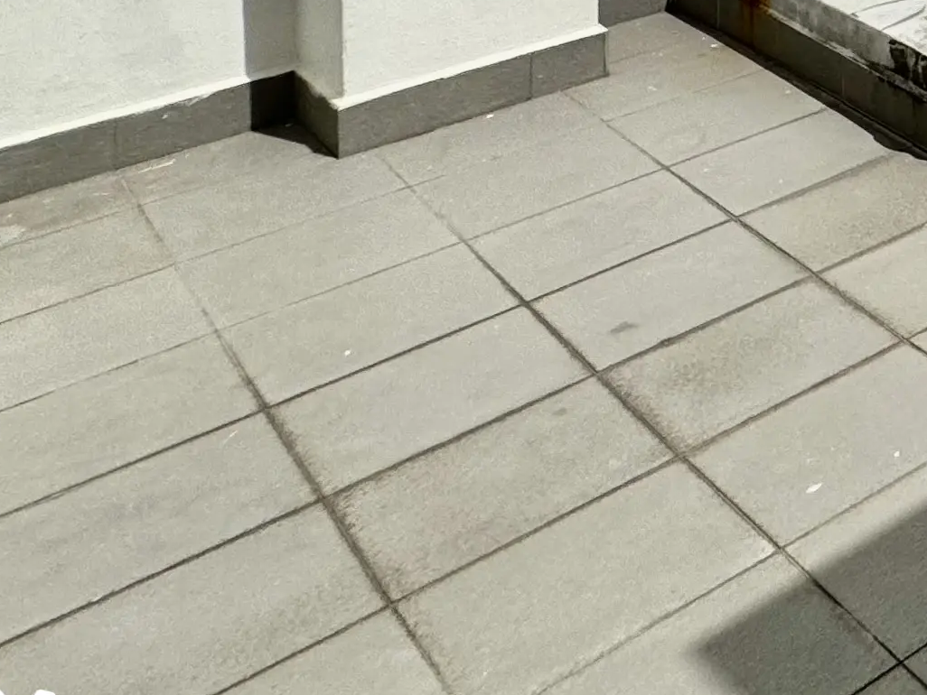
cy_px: -555
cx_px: 1721
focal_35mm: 55
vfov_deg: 19.7
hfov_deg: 21.1
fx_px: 1473
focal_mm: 2.22
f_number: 2.2
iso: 40
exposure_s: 1/3906
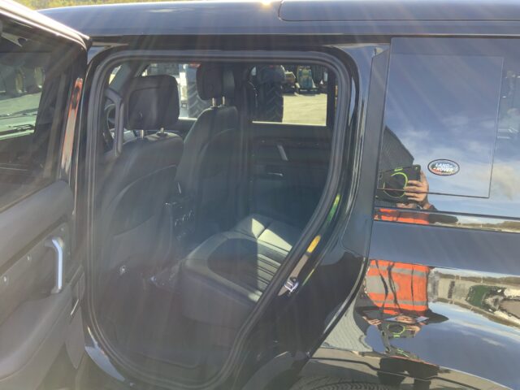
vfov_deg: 48.2
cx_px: 260
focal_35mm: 29
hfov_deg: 61.7
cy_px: 195
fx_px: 436
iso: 20
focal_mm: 3
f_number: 1.8
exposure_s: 1/122
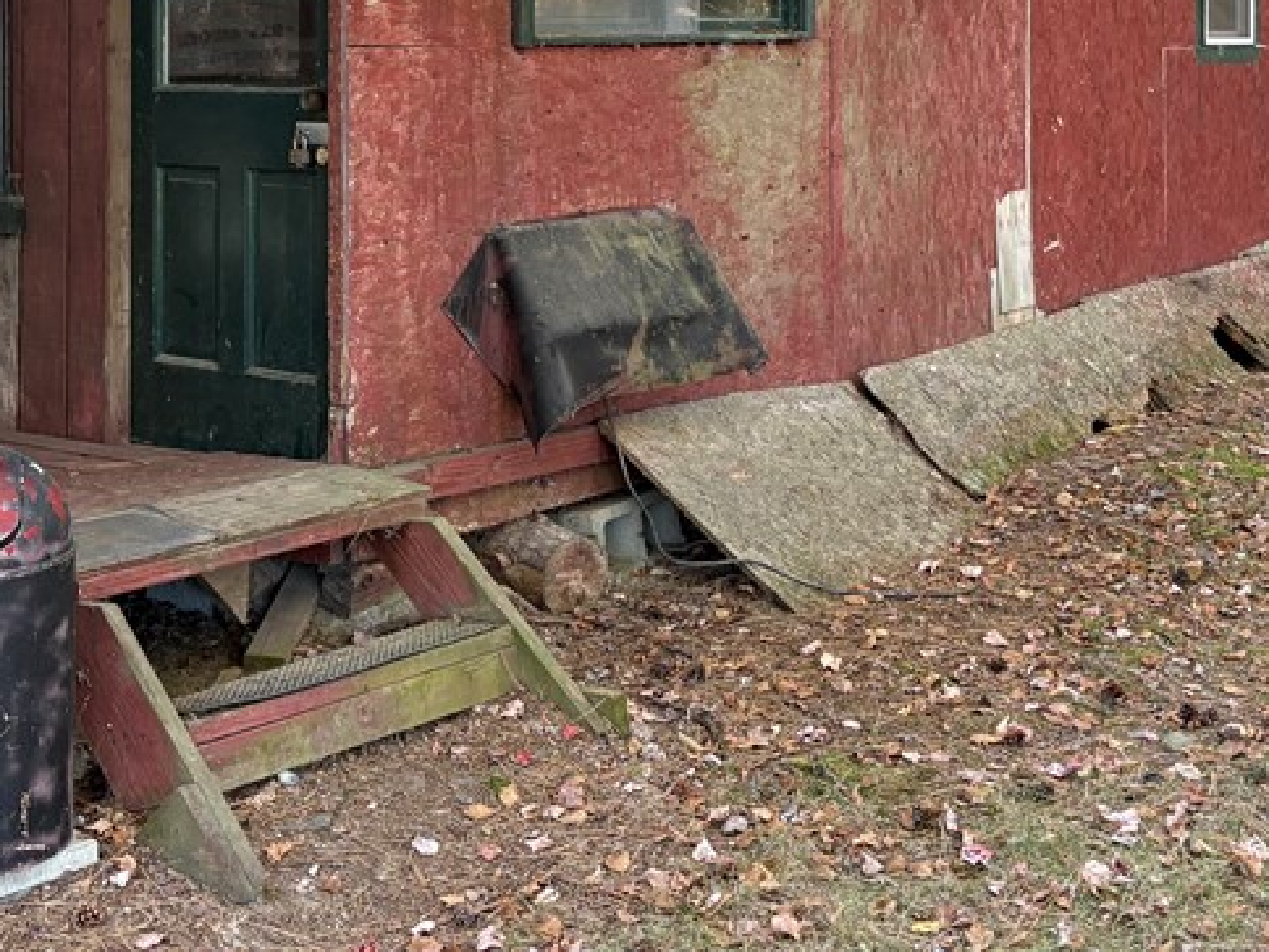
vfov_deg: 25.6
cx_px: 661
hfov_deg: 34.9
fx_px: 2016
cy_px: 66
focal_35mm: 55
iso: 125
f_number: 1.6
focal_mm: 5.96
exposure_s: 1/63
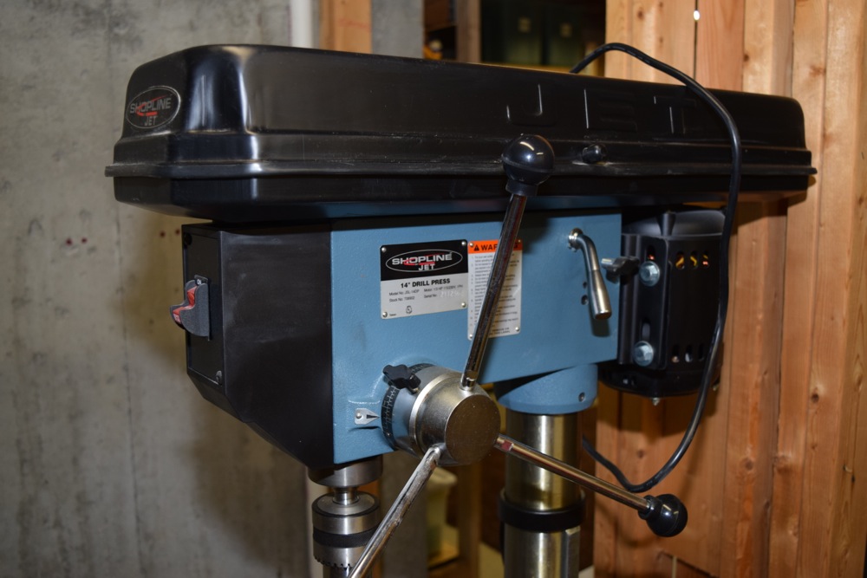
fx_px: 867
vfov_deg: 36.9
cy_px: 289
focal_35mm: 36
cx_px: 434
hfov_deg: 53.1
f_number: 4
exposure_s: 1/60
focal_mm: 24
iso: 450
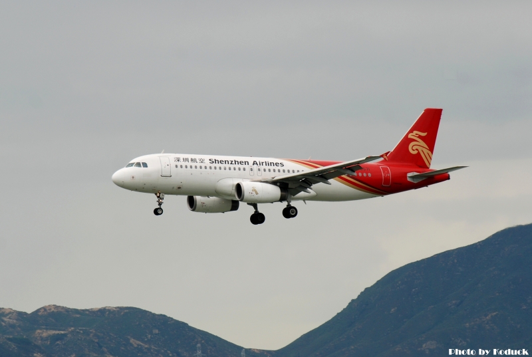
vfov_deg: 3.4
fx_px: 5997
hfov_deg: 5.1
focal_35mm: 405
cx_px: 266
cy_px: 178
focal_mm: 270
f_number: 5.6
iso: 200
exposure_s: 1/640
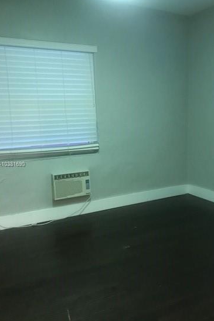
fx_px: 303
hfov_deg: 38.5
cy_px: 165
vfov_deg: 55.8
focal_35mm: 34
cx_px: 137
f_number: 1.8
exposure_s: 1/8
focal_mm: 3.99
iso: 100
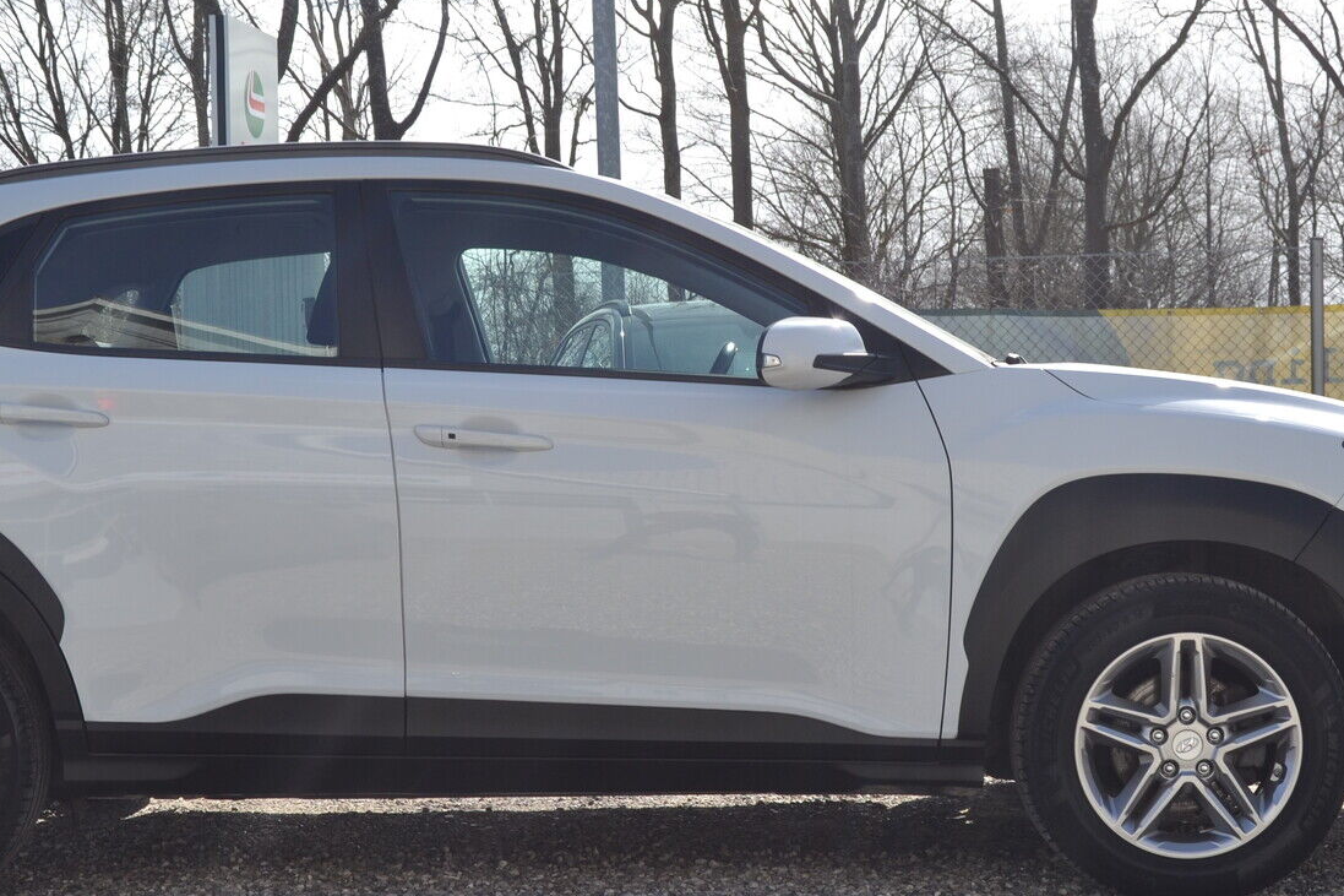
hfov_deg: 31.8
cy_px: 514
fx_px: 2351
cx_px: 549
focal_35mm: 63
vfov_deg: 21.5
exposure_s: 1/250
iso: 100
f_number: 8
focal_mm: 24
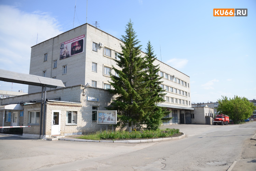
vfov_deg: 46.4
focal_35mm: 28
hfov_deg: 65.5
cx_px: 128
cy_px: 86
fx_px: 199
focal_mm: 28
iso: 200
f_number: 4.5
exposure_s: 1/1600
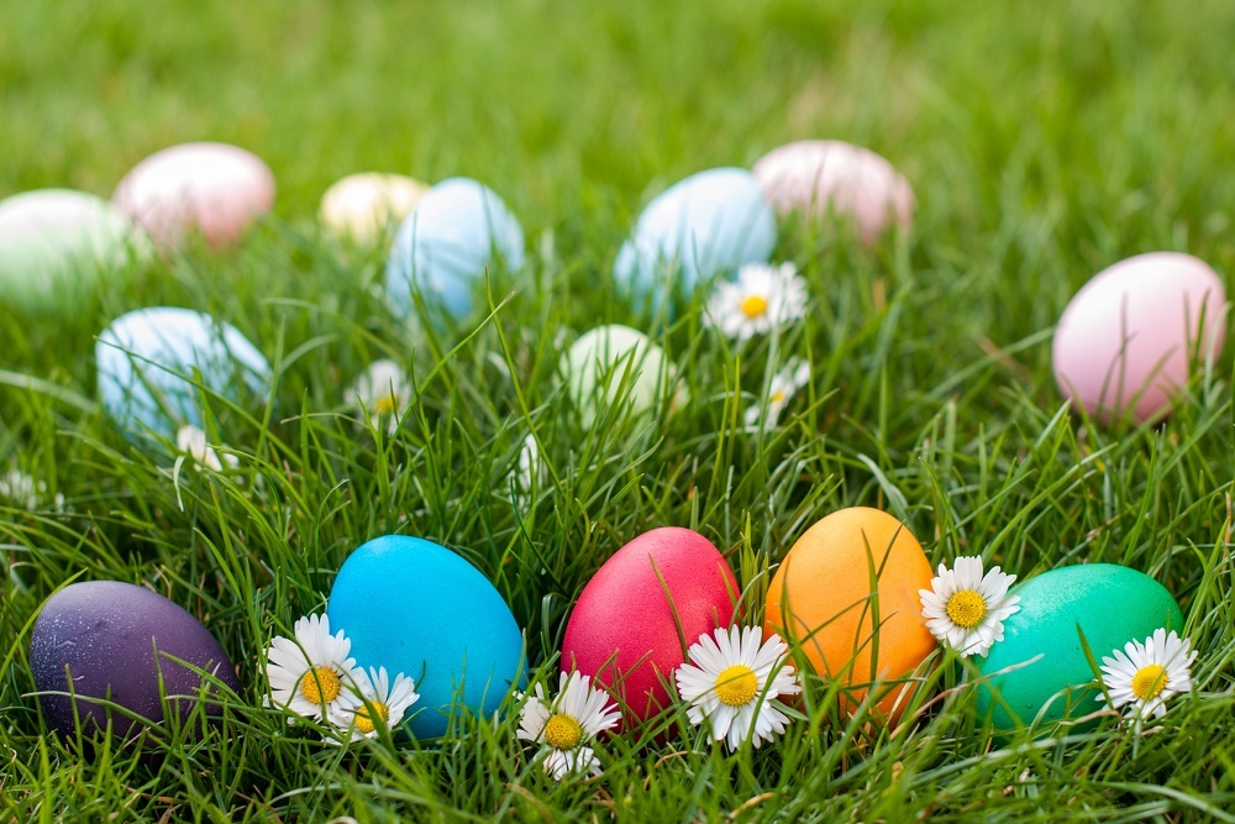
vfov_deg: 18.2
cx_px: 618
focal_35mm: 75
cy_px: 412
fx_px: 2573
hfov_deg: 27.0
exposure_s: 1/320
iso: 200
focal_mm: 50
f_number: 3.5
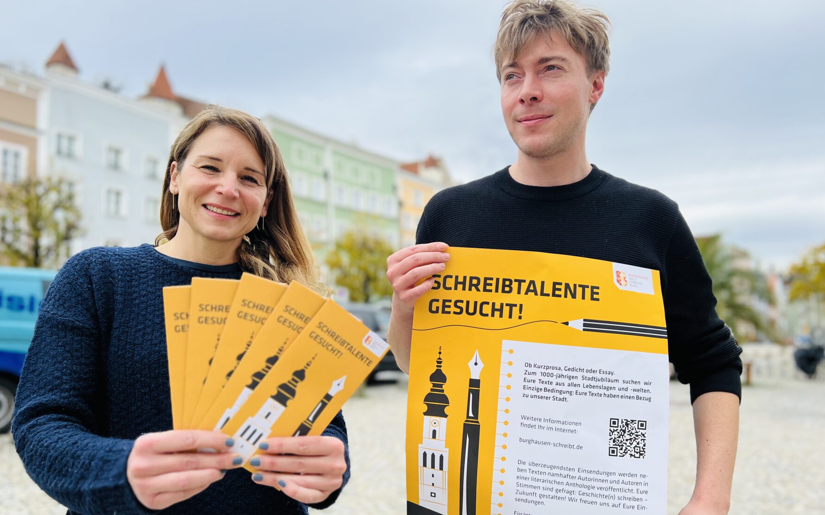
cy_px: 297
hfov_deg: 66.5
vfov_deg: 44.4
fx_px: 629
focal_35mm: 28
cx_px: 410
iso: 50
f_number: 1.5
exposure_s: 1/965
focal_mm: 5.7
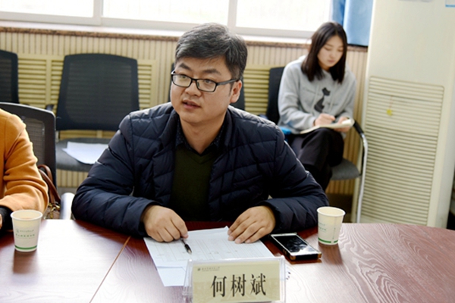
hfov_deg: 39.6
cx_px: 228
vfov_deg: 27.0
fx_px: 632
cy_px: 152
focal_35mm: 50
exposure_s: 1/40
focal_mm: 50
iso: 320
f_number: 4
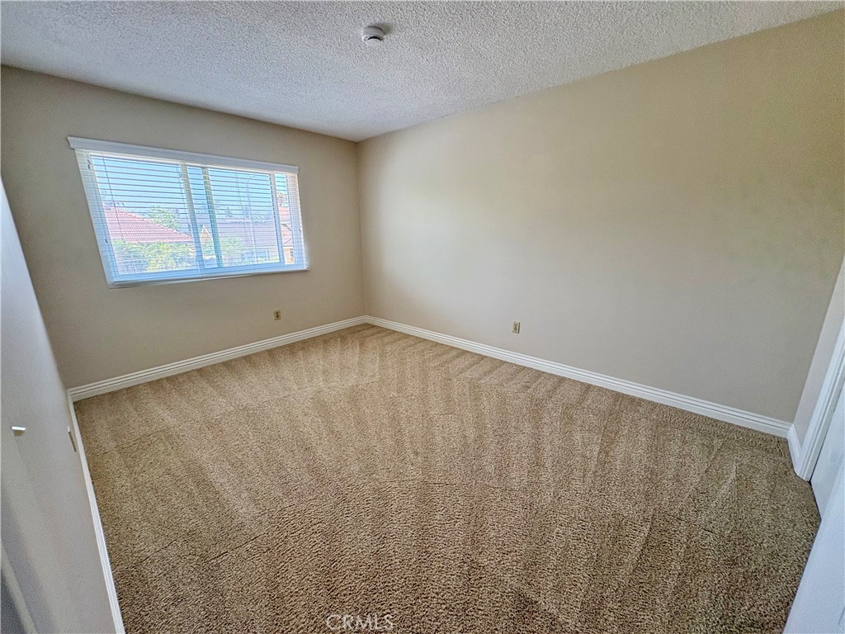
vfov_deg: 85.7
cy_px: 317
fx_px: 342
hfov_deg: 102.1
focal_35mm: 14
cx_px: 422
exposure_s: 1/99
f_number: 2.2
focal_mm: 2.22
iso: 160
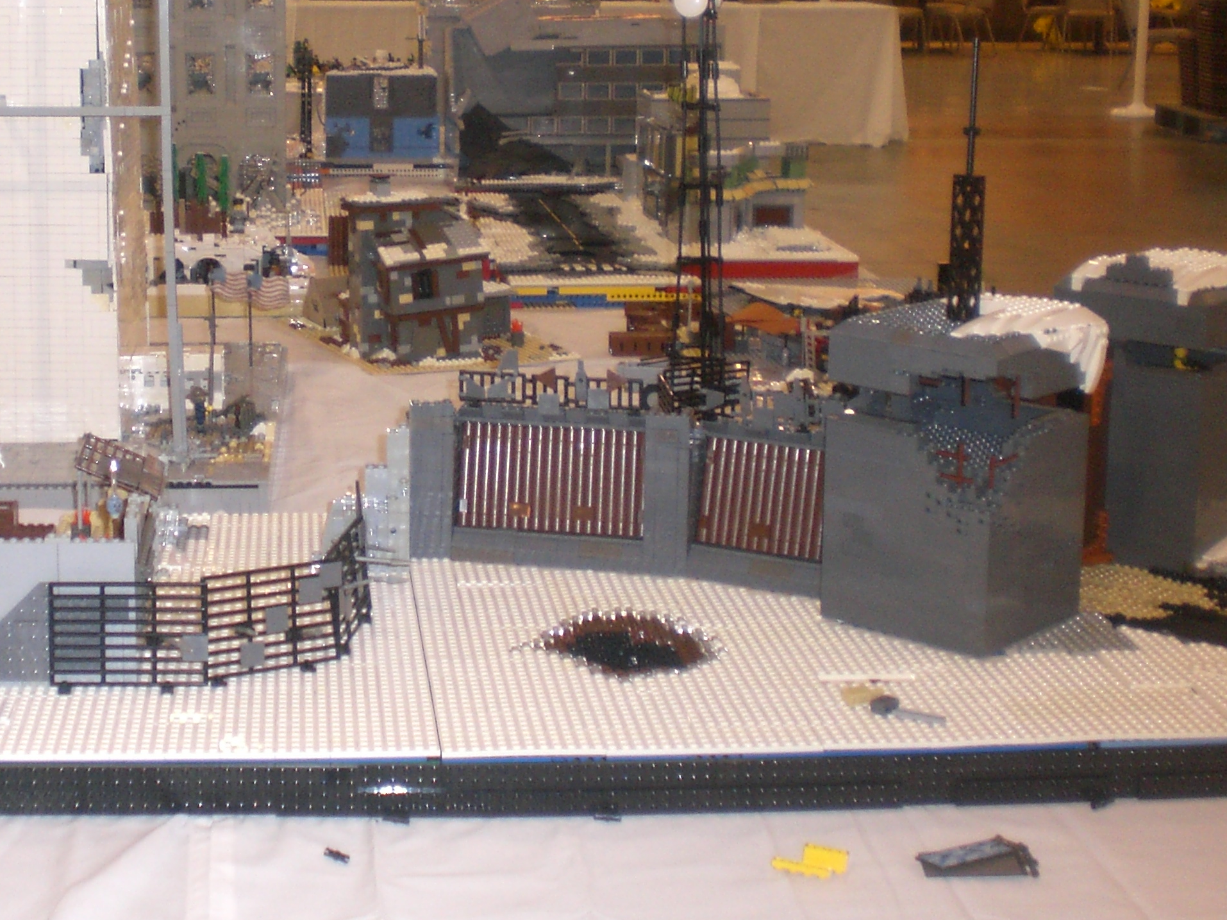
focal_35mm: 61
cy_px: 228
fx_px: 2162
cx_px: 371
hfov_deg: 31.3
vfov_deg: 23.8
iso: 200
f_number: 3.1
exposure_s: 1/60
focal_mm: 6.3
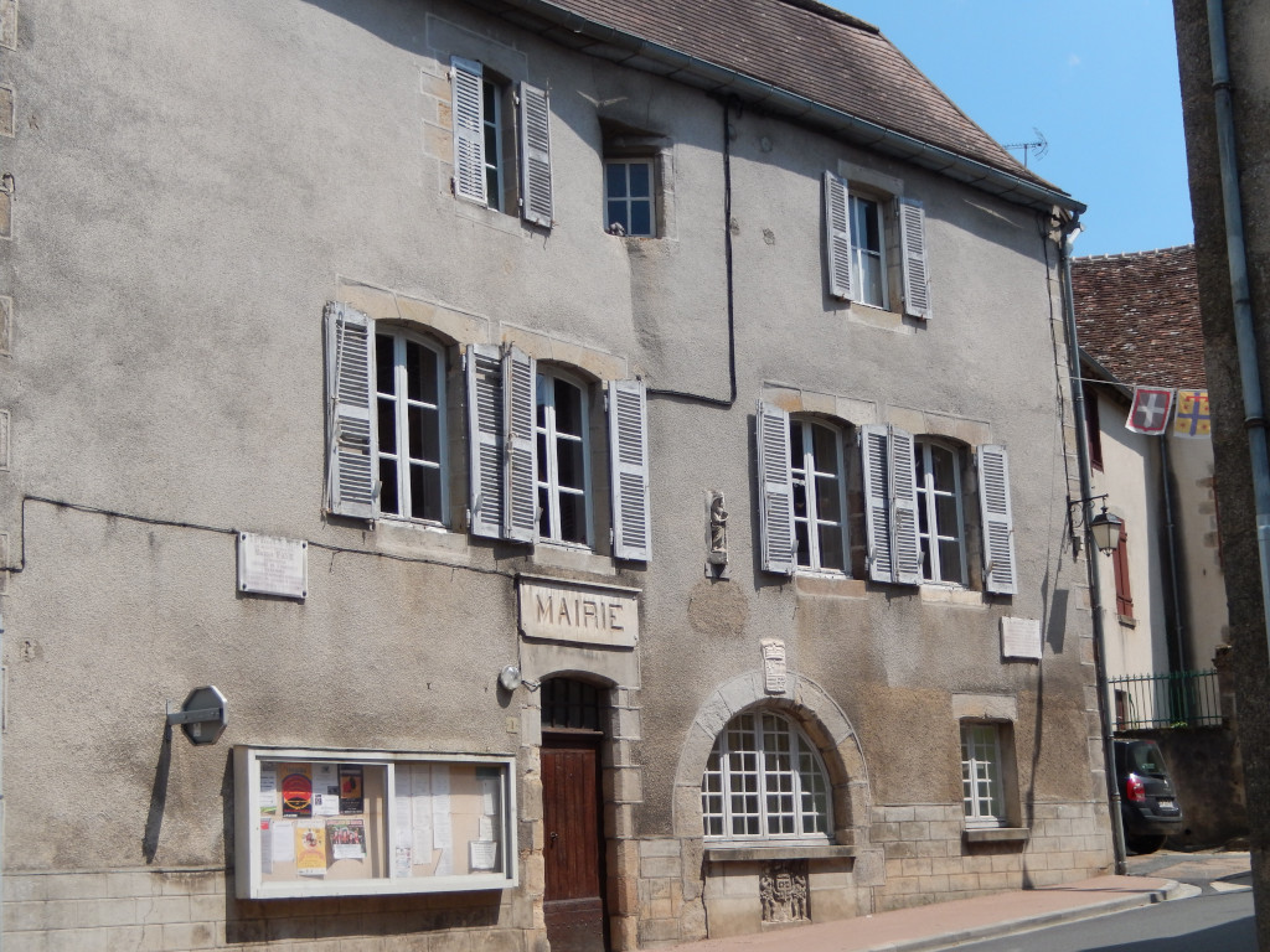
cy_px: 476
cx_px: 635
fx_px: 2128
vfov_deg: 25.2
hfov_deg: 33.2
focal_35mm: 58
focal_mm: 10.4
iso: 125
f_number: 4.6
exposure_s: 1/1000
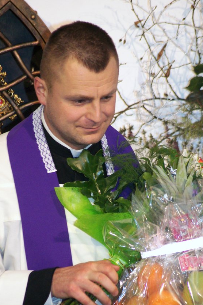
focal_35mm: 371
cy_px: 198
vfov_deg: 5.6
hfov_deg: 3.7
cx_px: 115
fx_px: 3140
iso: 800
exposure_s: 1/125
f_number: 5.6
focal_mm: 180
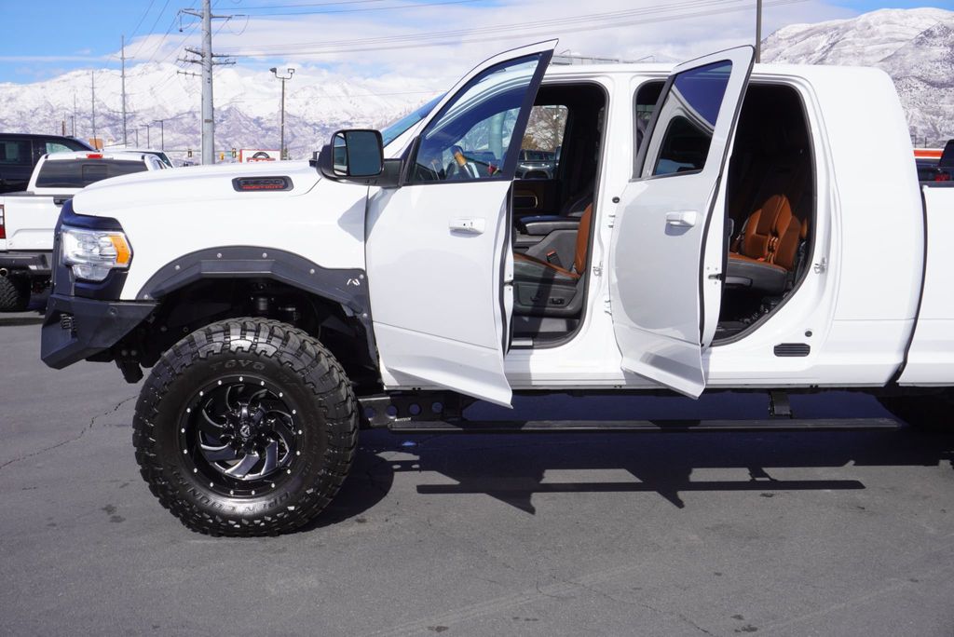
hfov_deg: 46.4
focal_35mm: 42
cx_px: 477
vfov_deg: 31.9
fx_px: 1114
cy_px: 318
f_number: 11
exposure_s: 1/200
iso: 100
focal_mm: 28
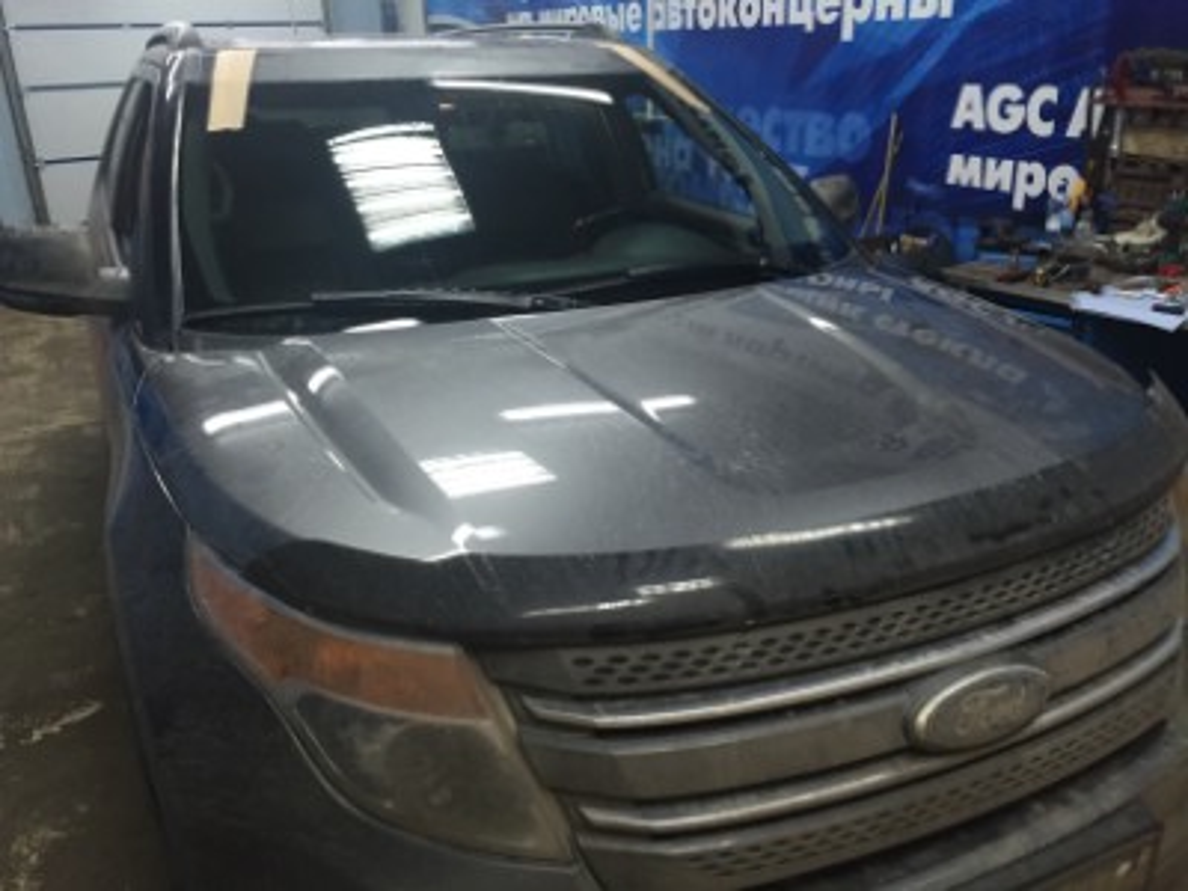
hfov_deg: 61.7
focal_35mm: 29
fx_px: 995
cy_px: 446
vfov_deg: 48.2
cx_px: 594
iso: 160
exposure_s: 1/33
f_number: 2.2
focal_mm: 4.15
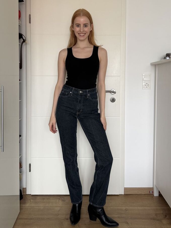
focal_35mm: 24
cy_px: 114
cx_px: 86
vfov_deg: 71.6
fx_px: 158
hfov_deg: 56.8
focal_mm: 6.76
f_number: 1.78
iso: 200
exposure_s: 1/72
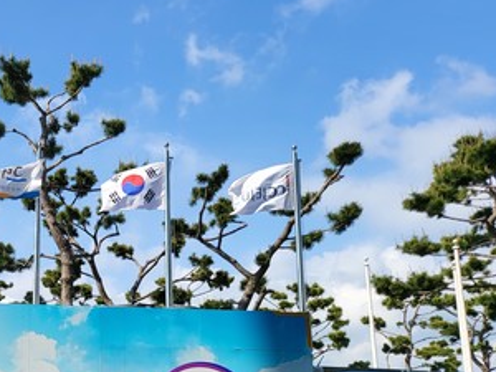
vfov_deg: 29.3
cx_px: 26
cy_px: 319
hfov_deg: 36.5
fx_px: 688
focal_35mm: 48
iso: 40
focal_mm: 5
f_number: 1.8
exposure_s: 1/2216
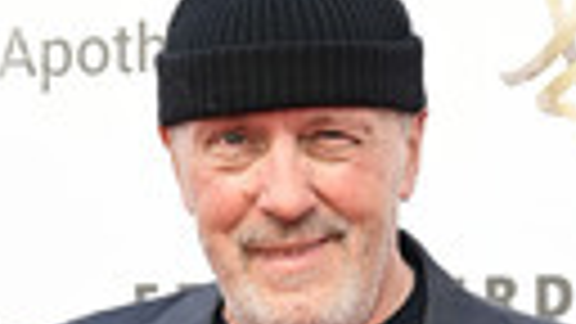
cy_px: 738
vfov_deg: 7.3
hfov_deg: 13.7
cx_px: 306
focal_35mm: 157
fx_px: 2398
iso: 400
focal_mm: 48
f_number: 5.6
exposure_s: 1/200
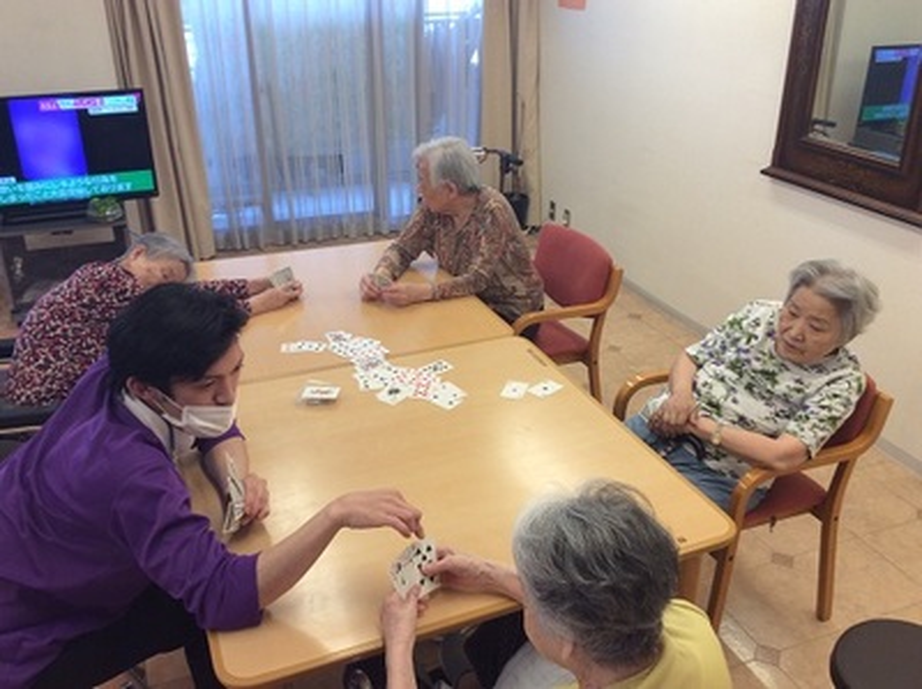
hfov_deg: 56.9
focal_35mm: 32
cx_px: 461
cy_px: 344
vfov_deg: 44.1
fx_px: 851
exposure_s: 1/30
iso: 32
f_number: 2.4
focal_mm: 3.3
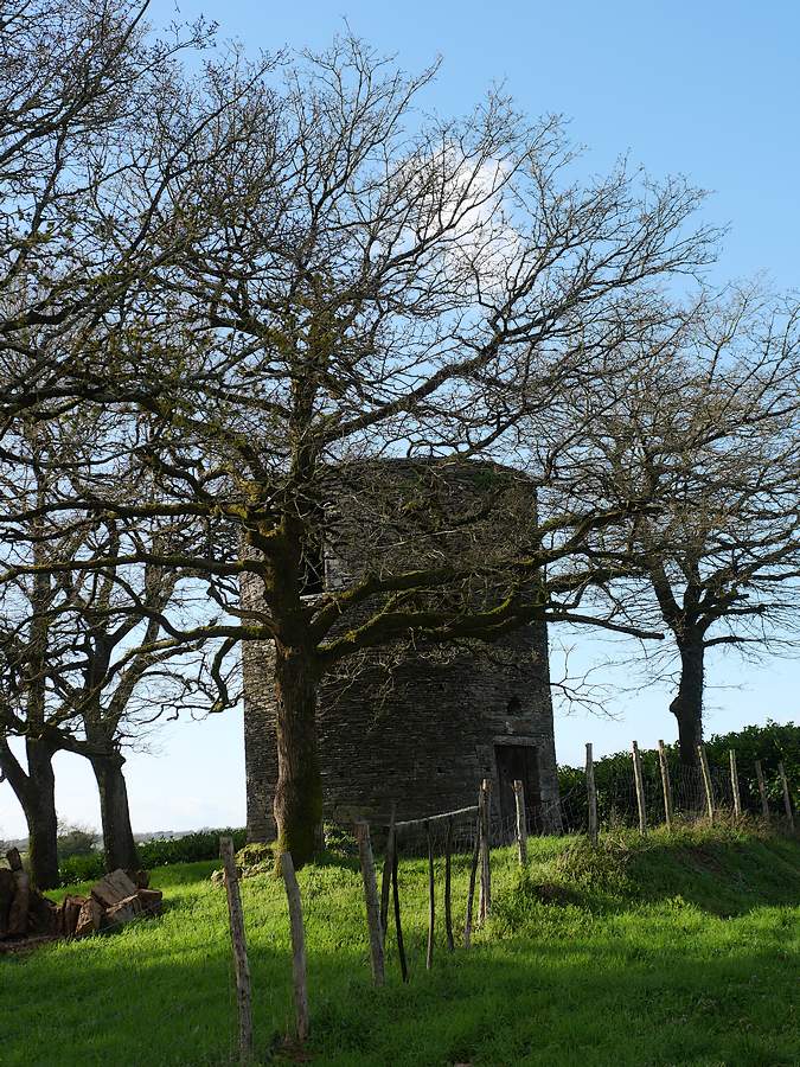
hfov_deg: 29.1
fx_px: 1541
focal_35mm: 50
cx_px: 400
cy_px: 534
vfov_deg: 38.2
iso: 200
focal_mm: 25
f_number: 4
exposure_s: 1/800
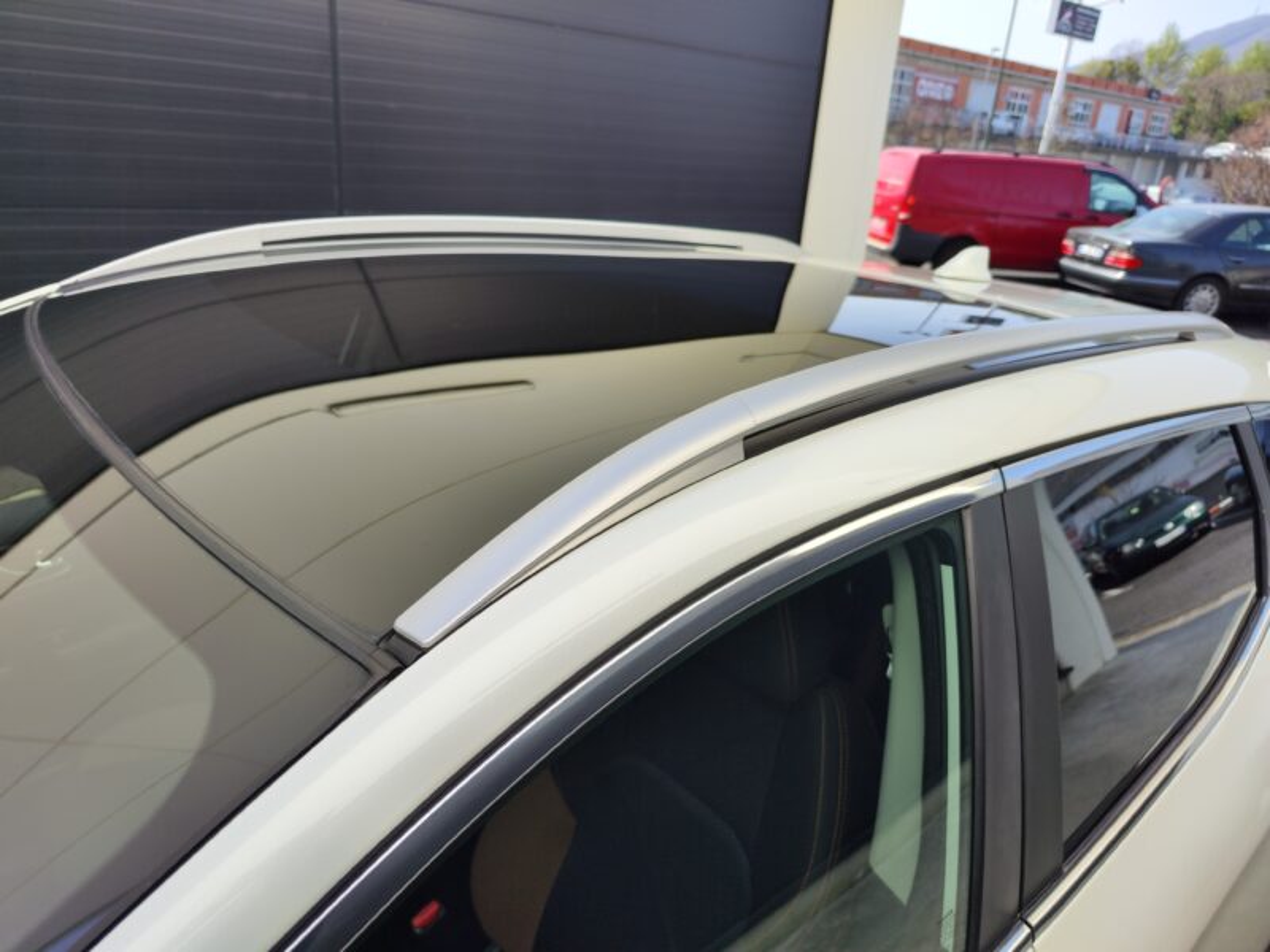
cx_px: 635
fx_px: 844
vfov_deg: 58.9
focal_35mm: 23
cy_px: 476
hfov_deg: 73.9
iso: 50
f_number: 1.69
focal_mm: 7.01
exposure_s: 1/505
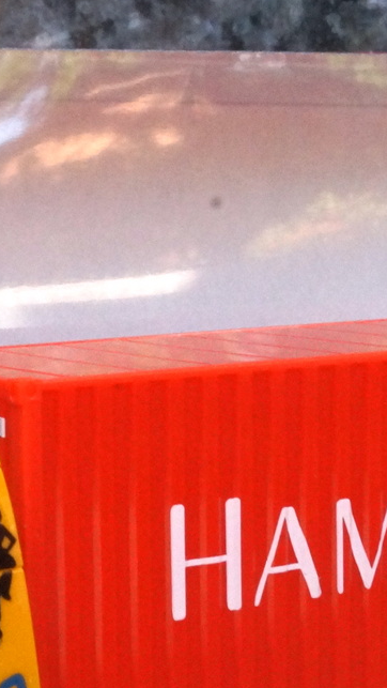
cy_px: 557
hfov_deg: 9.6
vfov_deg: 16.8
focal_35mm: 127
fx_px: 2315
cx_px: 243
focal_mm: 26
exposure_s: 1/60
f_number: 25
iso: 1250
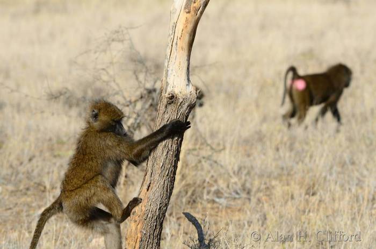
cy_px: 124
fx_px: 3907
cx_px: 188
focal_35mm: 375
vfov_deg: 3.6
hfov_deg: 5.5
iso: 200
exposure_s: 1/500
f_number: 8
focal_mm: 250
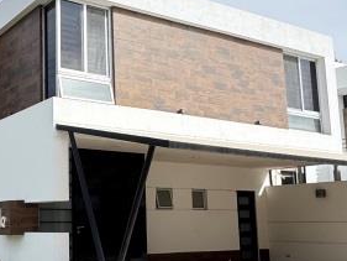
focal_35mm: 51
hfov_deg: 35.8
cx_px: 52
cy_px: 148
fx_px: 511
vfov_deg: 28.5
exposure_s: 1/600
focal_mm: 2.22
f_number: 2.2
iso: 50
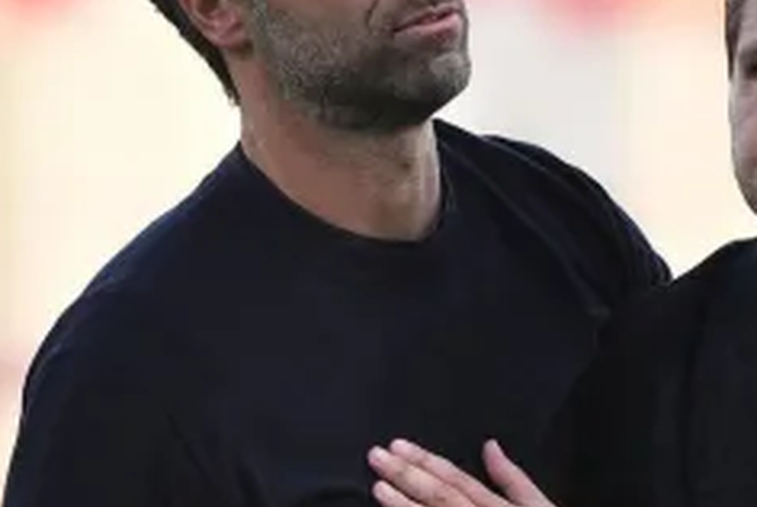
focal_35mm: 836
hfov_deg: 2.5
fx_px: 17601
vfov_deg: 1.6
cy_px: 451
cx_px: 690
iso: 2000
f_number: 4
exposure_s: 1/800
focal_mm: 260
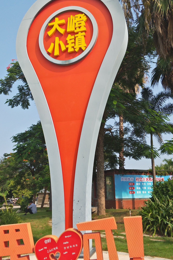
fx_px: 238
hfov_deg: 40.0
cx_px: 83
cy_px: 135
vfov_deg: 57.2
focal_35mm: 33
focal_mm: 4.27
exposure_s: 1/1429
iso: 33
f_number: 1.7
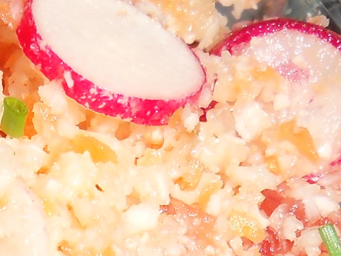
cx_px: -65
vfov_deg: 11.0
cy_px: 387
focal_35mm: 130
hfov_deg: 14.7
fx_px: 1281
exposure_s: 1/45
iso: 100
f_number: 7.5
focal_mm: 4.2
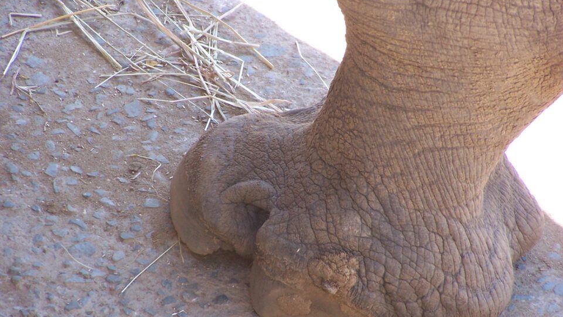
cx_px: 282
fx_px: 6196
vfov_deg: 2.9
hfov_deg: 5.2
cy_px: 175
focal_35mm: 415
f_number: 3.7
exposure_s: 1/125
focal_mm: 63
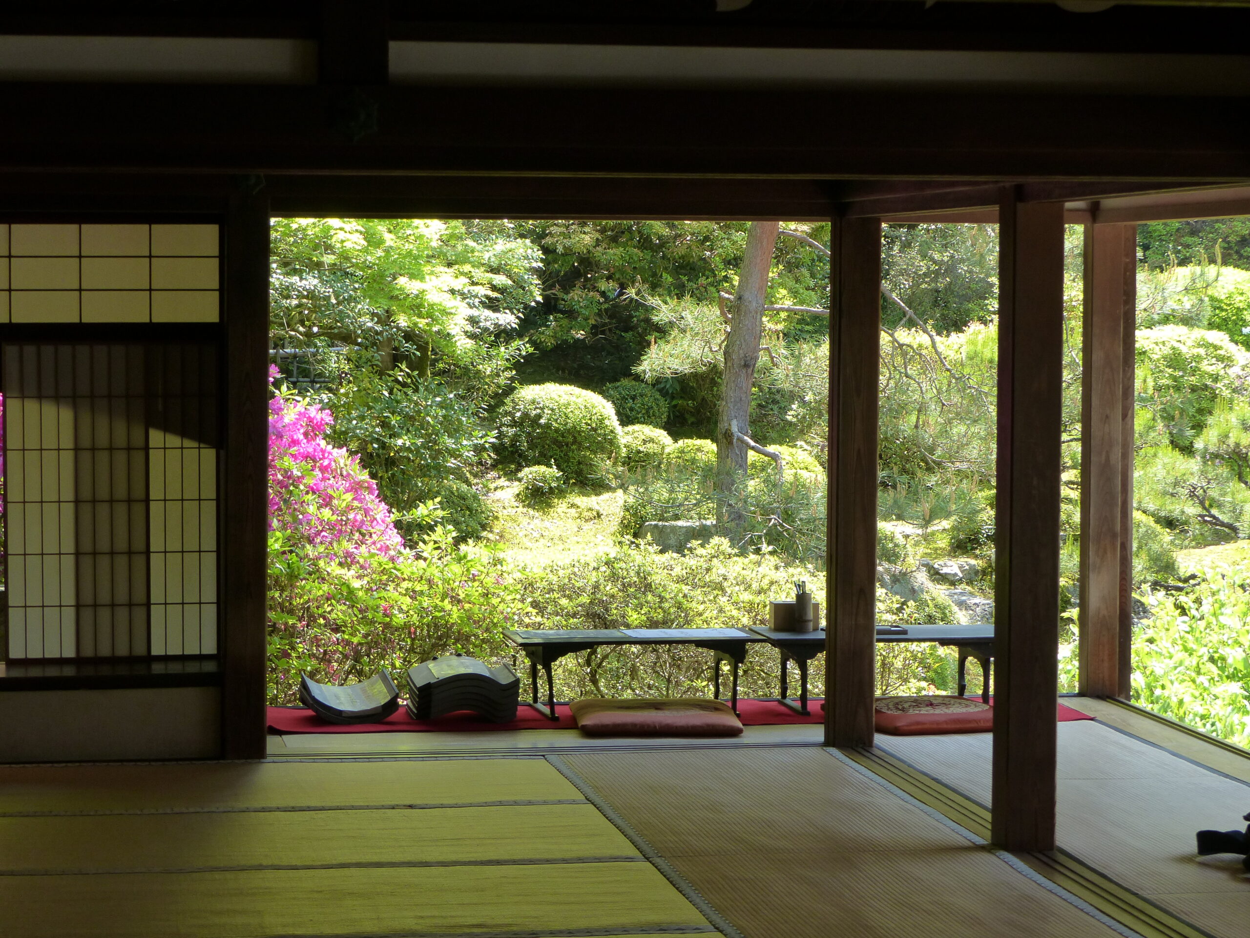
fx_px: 3214
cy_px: 469
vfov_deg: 16.6
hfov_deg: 22.0
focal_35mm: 89
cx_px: 625
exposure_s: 1/100
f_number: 3.5
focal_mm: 16
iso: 160
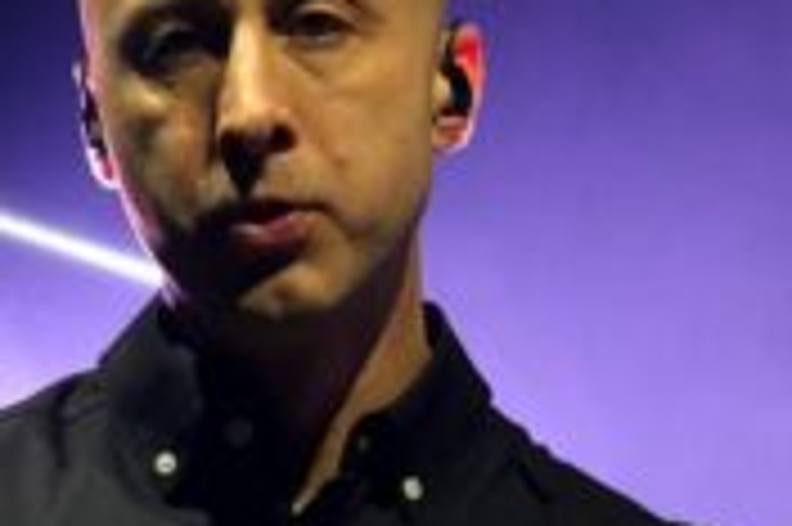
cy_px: 432
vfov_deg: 2.7
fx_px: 11253
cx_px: 216
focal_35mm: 512
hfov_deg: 4.0
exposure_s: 1/160
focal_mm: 78
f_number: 5
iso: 1000
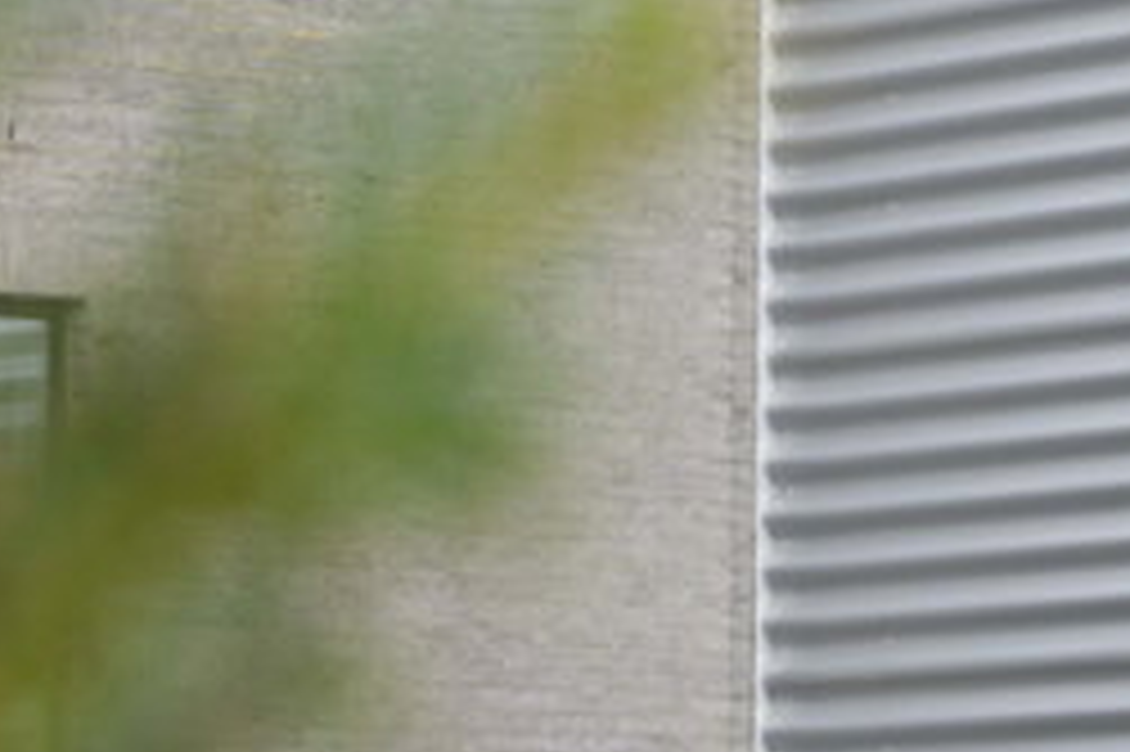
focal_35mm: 286
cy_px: 993
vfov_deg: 4.8
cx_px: 2269
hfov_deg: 7.0
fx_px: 8971
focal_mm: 70
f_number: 5.6
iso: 64
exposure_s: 1/50
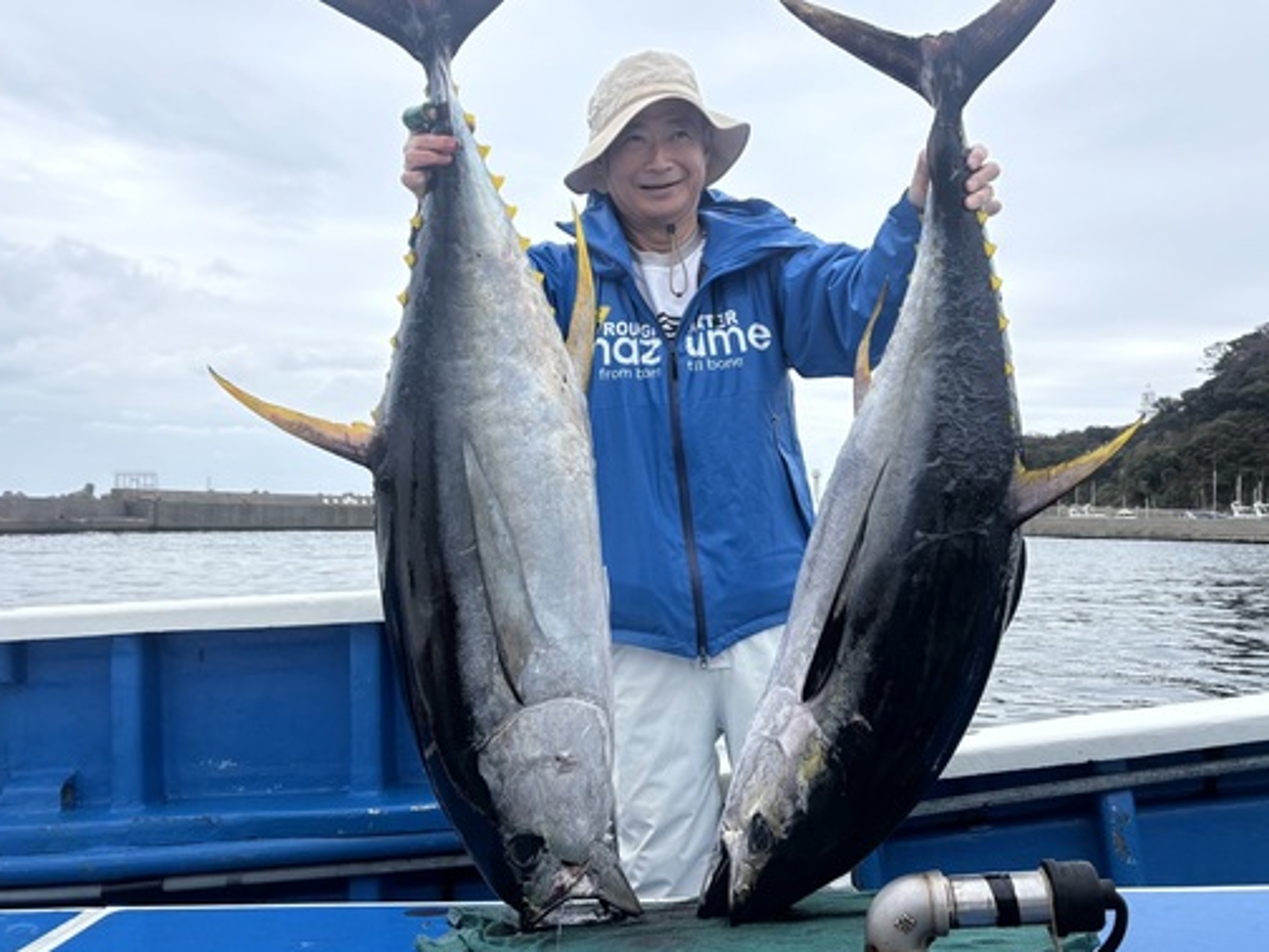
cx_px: 652
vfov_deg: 42.9
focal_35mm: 33
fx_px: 1210
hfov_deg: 55.3
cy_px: 433
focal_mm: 5.96
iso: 50
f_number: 1.6
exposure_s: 1/1178
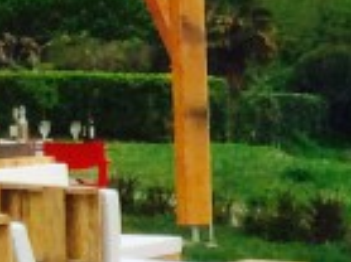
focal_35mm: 236
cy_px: 306
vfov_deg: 6.3
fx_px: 2391
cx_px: 811
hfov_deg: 7.8
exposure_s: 1/120
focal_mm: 3.3
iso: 50
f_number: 2.4
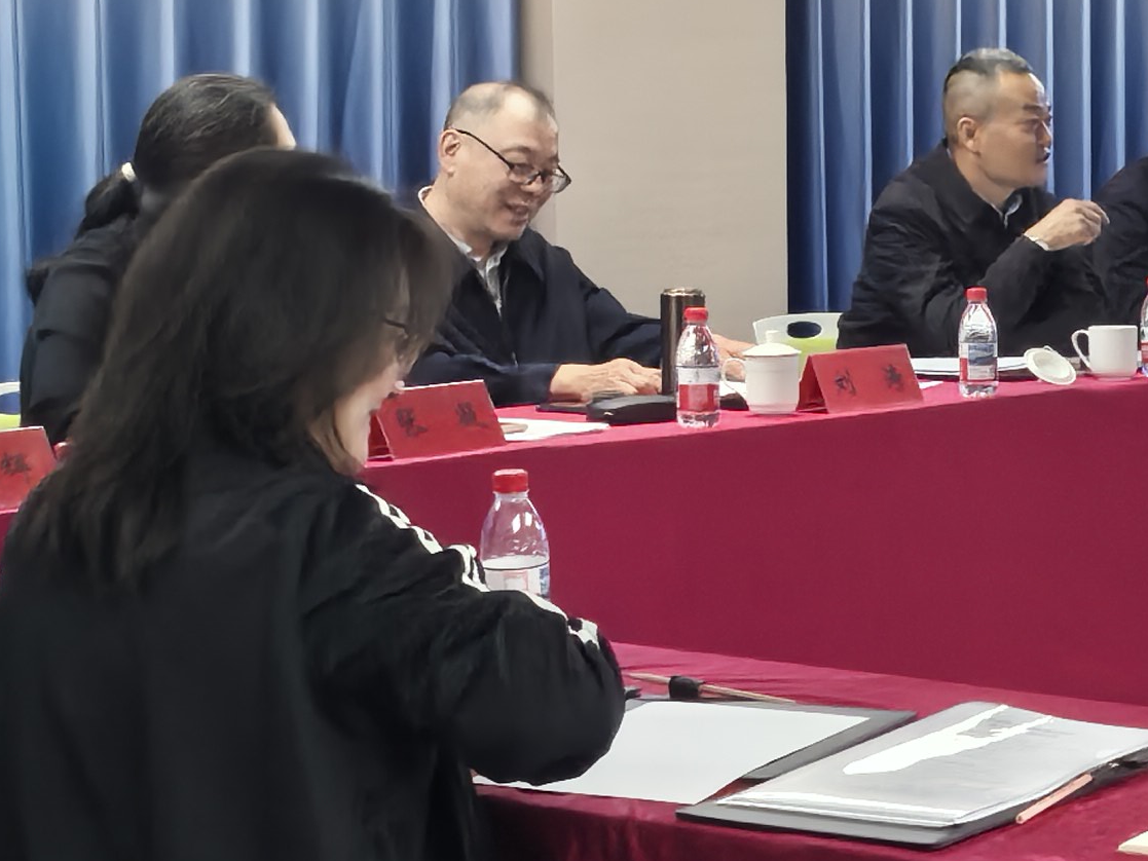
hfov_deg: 16.9
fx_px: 3648
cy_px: 399
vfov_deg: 13.5
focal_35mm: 110
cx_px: 1487
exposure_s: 1/100
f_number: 4
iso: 250
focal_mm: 5.75
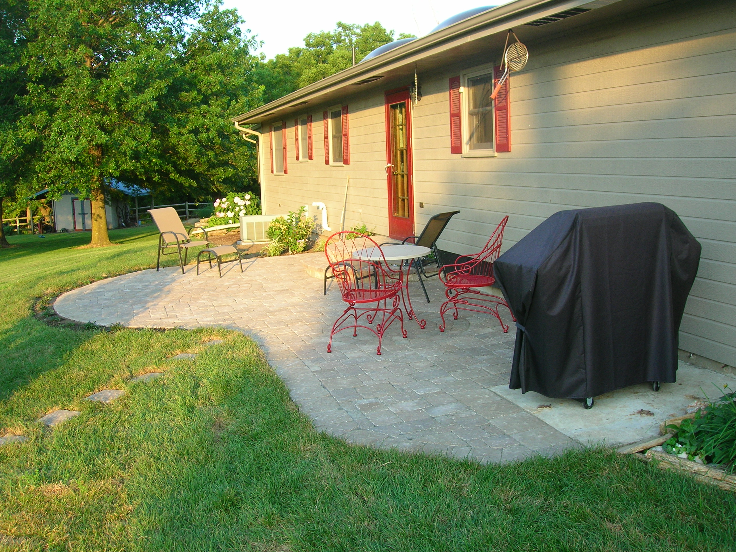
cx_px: 368
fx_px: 723
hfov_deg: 54.0
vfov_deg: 41.8
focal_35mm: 34
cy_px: 276
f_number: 4.9
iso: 50
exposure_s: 1/40.5
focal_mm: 5.7
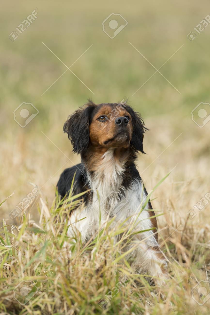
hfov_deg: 4.6
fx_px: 2624
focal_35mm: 300
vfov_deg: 6.9
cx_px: 105
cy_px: 158
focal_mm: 300
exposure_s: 1/640
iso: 280
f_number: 6.3
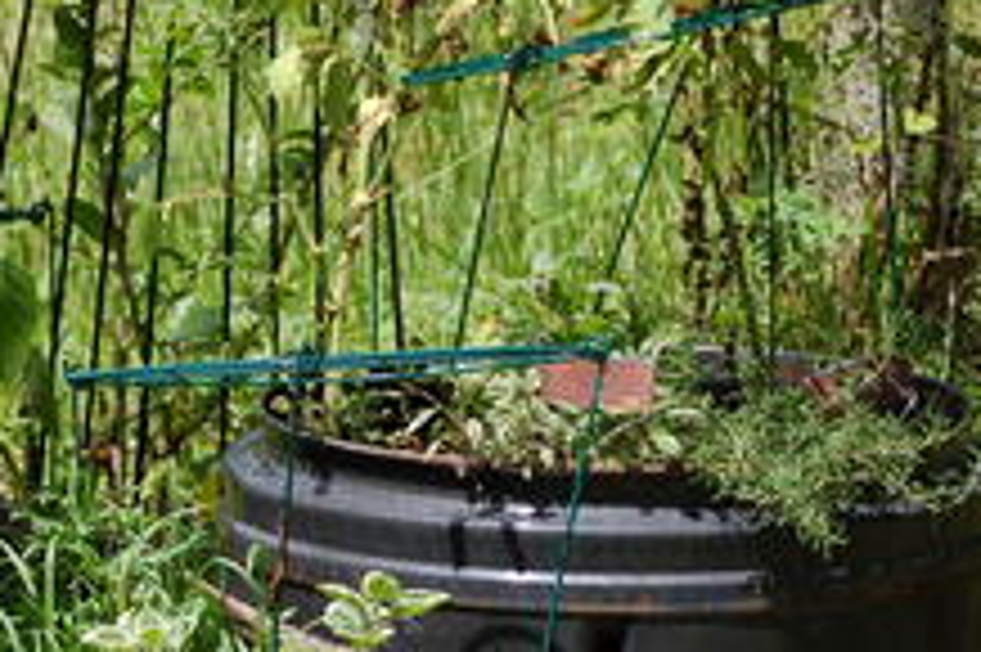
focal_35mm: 374
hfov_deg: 5.5
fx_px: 10196
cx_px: -81
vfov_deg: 3.7
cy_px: 364
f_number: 6.3
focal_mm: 85
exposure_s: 1/640
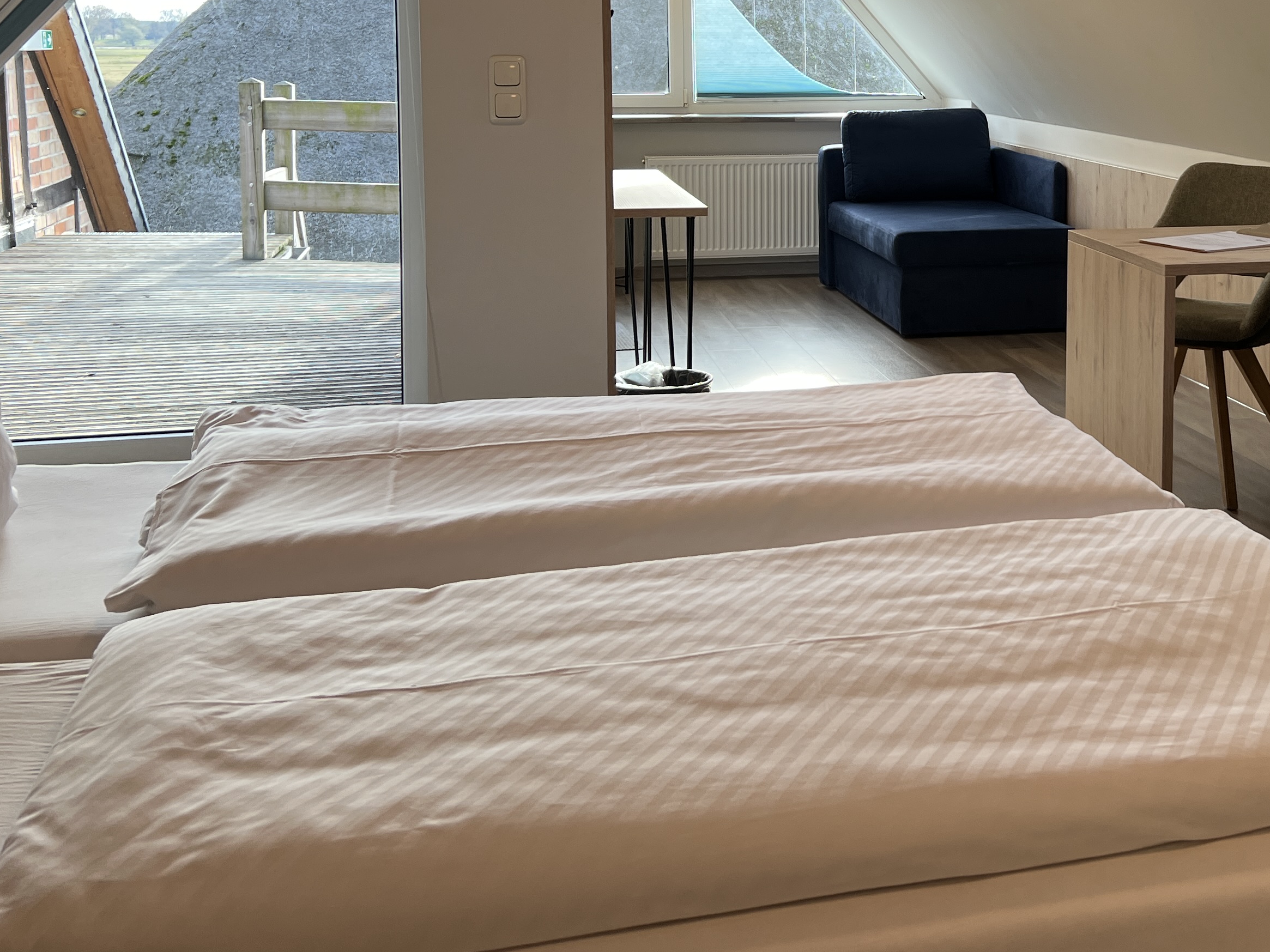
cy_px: 175
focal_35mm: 45
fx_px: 1651
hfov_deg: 41.2
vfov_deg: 31.3
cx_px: 911
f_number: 1.5
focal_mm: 5.7
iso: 32
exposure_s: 1/142
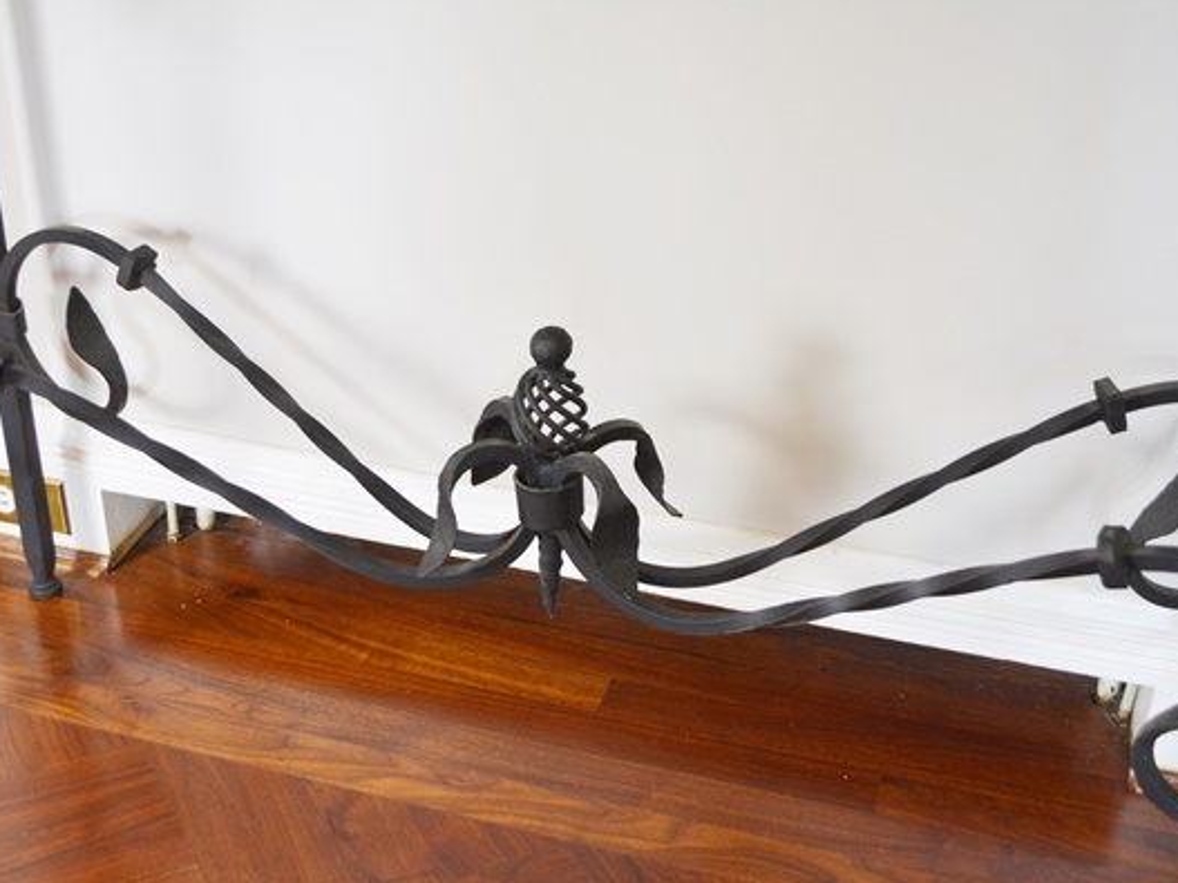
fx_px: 1565
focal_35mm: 46
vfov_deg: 31.5
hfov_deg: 41.2
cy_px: 440
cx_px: 541
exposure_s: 1/30
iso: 1000
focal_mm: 28
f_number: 4.5
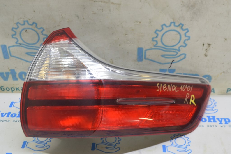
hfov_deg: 42.4
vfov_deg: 28.9
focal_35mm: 46
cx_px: 116
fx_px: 298
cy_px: 77
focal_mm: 31
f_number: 5.6
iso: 400
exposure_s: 1/20
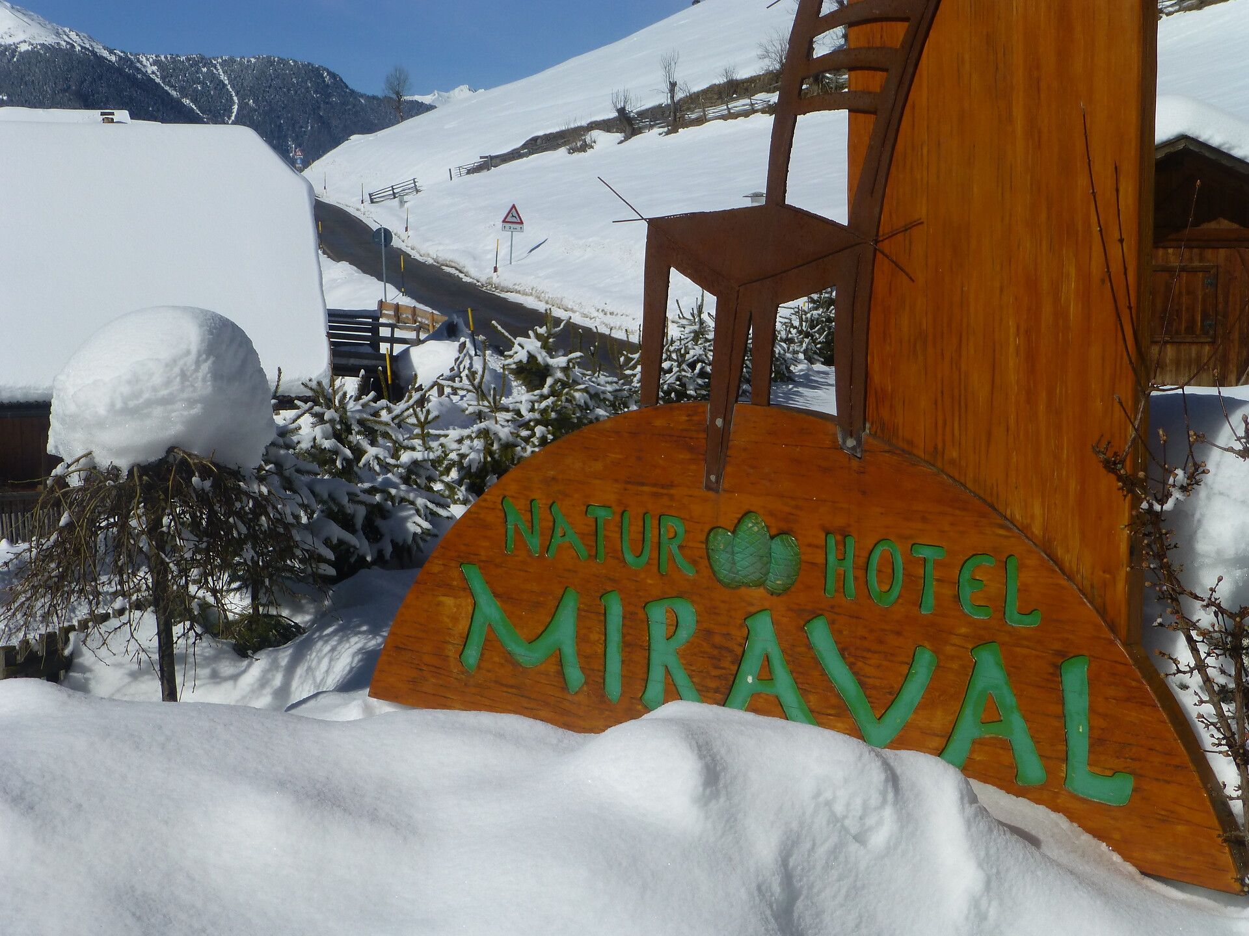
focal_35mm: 54
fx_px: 1948
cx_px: 624
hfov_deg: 35.5
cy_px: 468
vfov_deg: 27.0
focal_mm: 9.7
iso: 100
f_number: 4.6
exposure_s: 1/2000
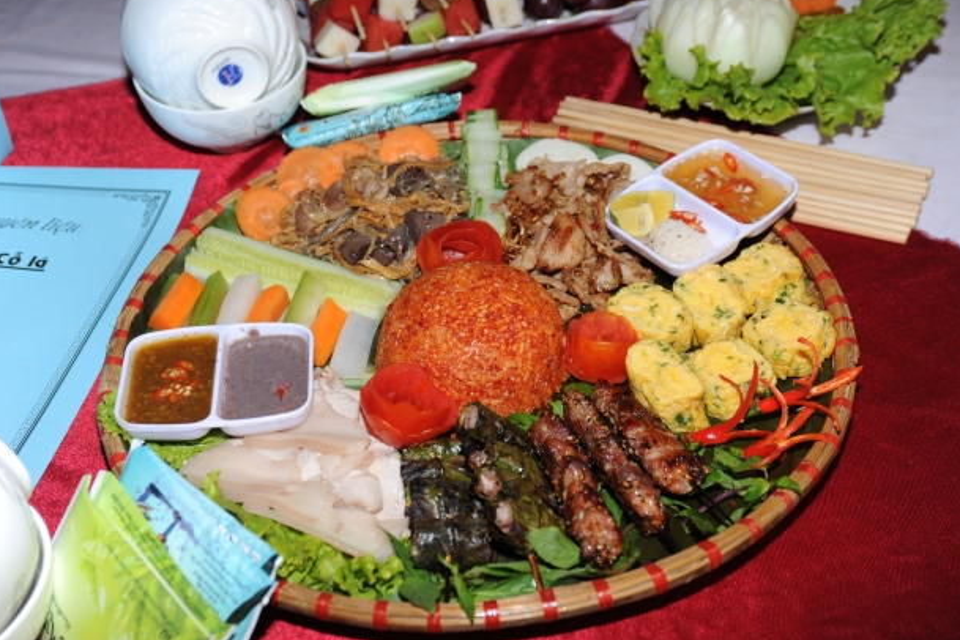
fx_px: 1413
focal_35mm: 53
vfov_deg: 25.5
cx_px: 481
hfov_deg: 37.5
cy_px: 316
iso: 500
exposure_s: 1/60
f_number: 5.6
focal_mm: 52
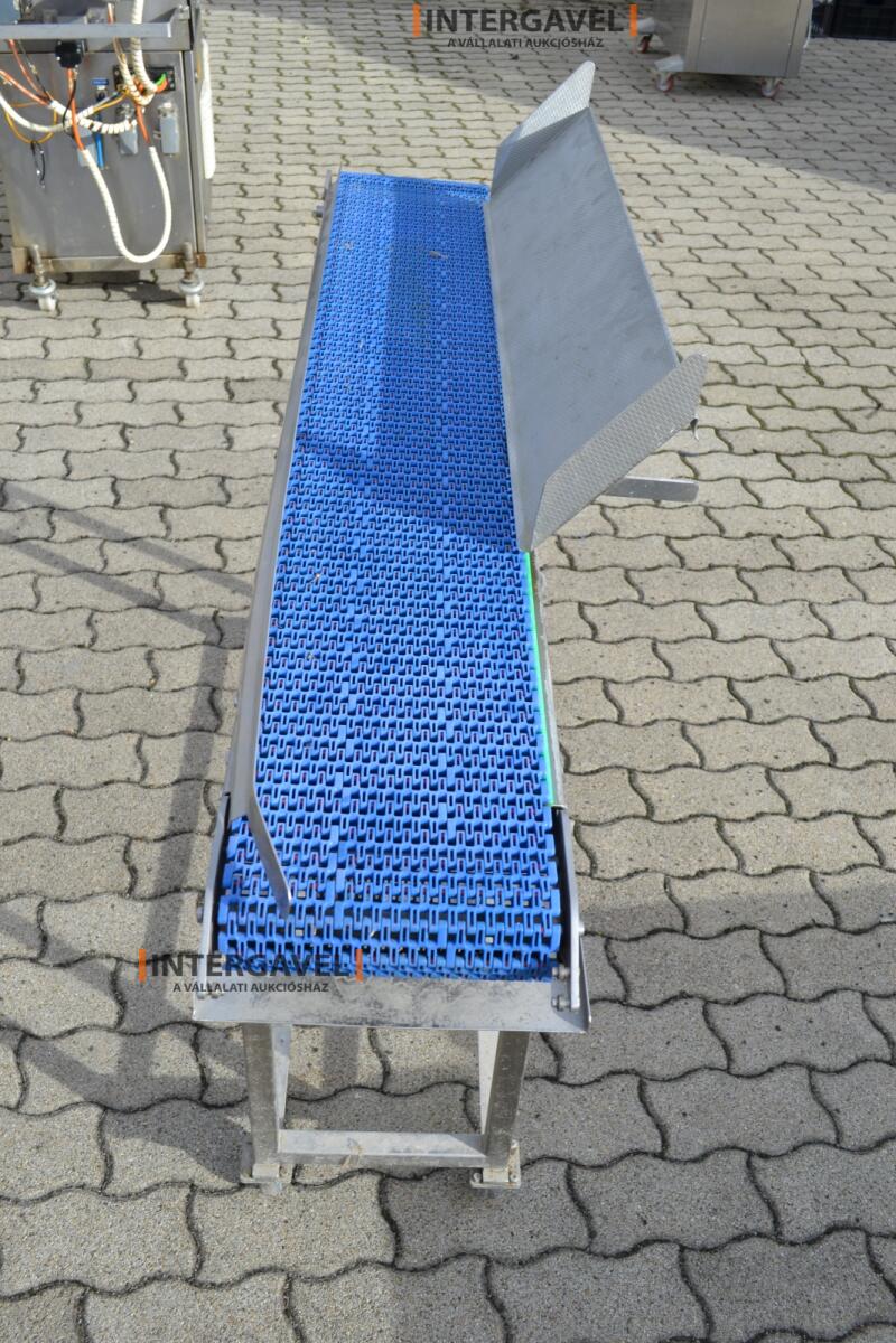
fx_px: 1232
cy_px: 672
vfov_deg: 57.2
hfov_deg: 40.0
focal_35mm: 33
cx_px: 448
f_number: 7.1
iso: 100
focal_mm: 22
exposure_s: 1/200
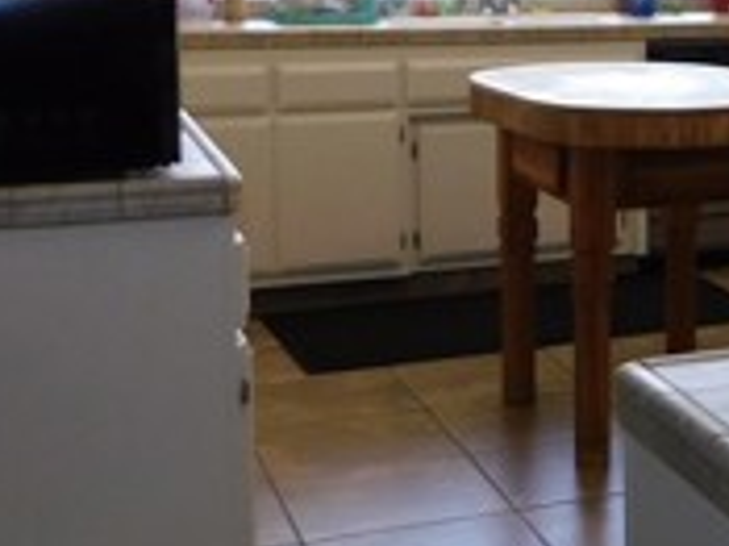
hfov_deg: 20.5
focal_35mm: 84
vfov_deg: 17.3
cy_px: 50
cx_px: 1041
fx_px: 1768
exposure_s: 1/80
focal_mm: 4
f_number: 3
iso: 125
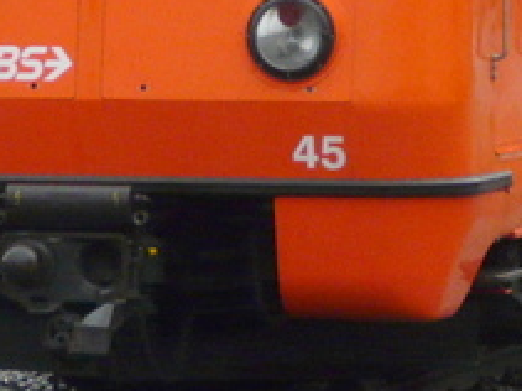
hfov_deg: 4.3
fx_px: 6872
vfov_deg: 3.3
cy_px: -104
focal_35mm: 456
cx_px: 423
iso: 200
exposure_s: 1/200
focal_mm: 15.8
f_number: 3.6
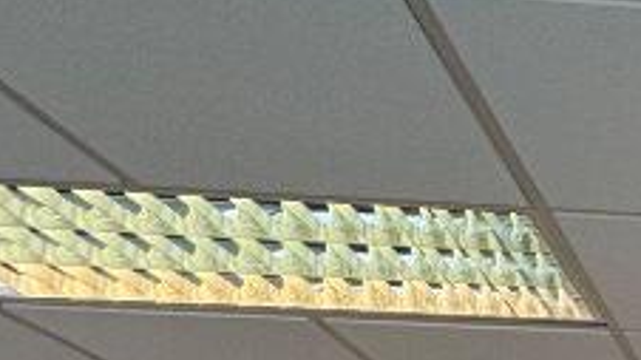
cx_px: 1015
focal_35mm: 69
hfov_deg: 23.2
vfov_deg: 12.1
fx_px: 1172
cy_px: 975
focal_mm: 2.22
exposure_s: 1/100
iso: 160
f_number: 2.2
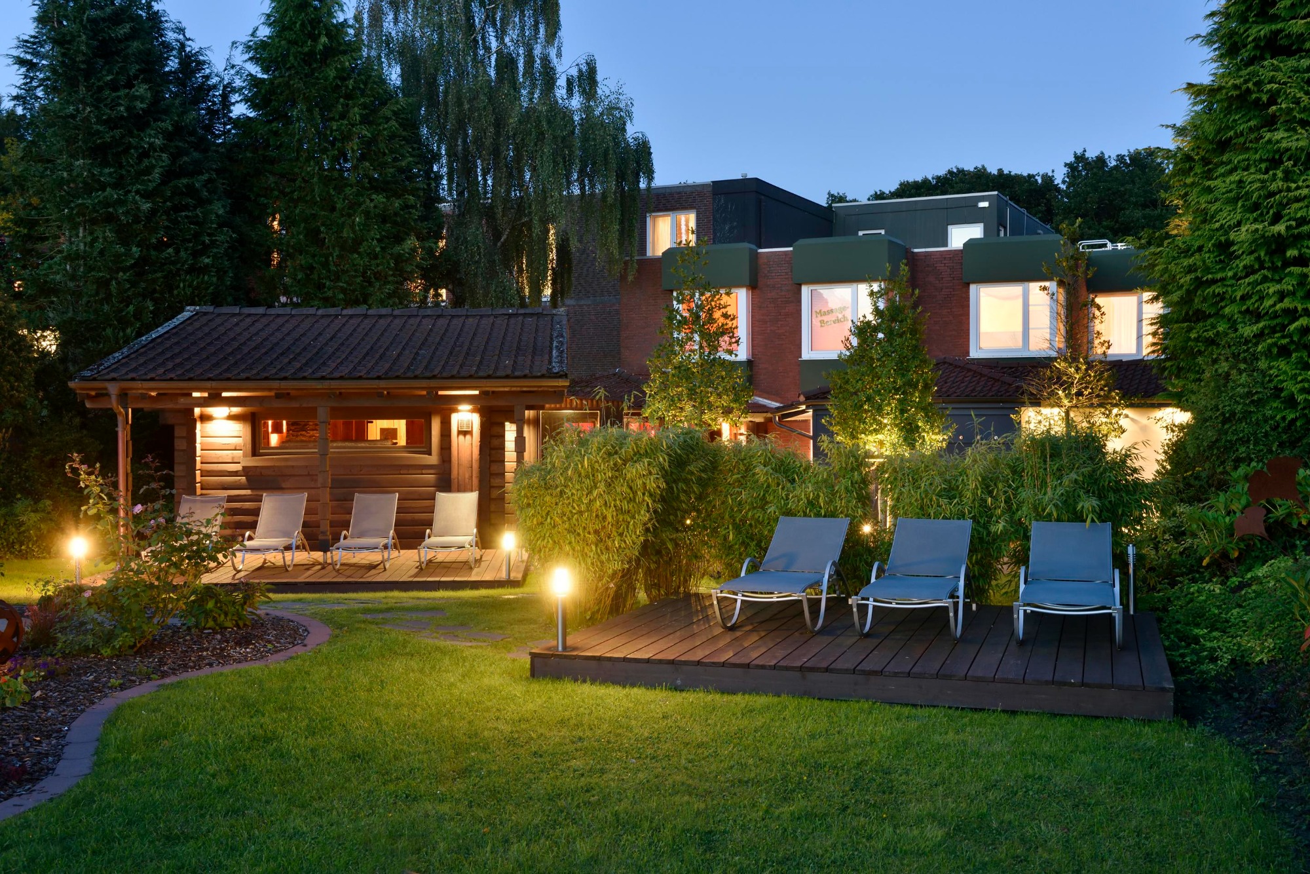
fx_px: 1383
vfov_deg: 35.1
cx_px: 655
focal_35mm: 38
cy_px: 437
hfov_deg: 50.7
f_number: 11
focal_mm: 38
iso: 500
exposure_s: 2.5
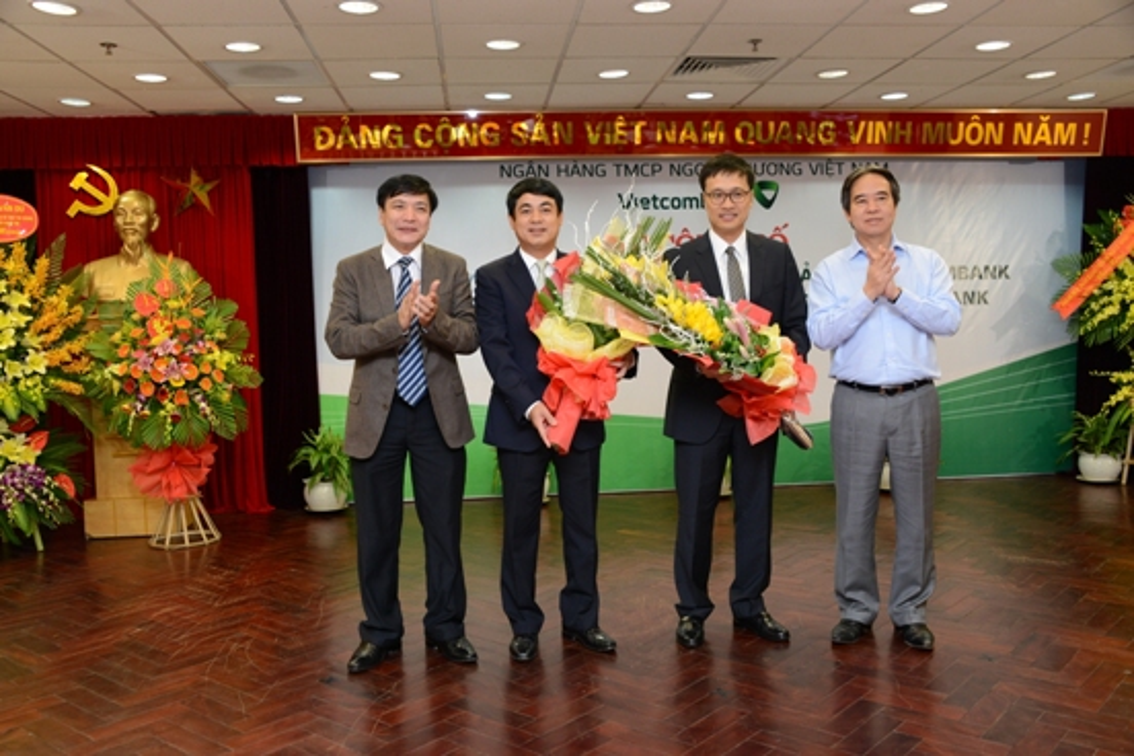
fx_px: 1008
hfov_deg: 58.7
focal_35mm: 32
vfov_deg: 41.1
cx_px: 567
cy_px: 378
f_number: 6.3
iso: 1000
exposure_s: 1/50
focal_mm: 32
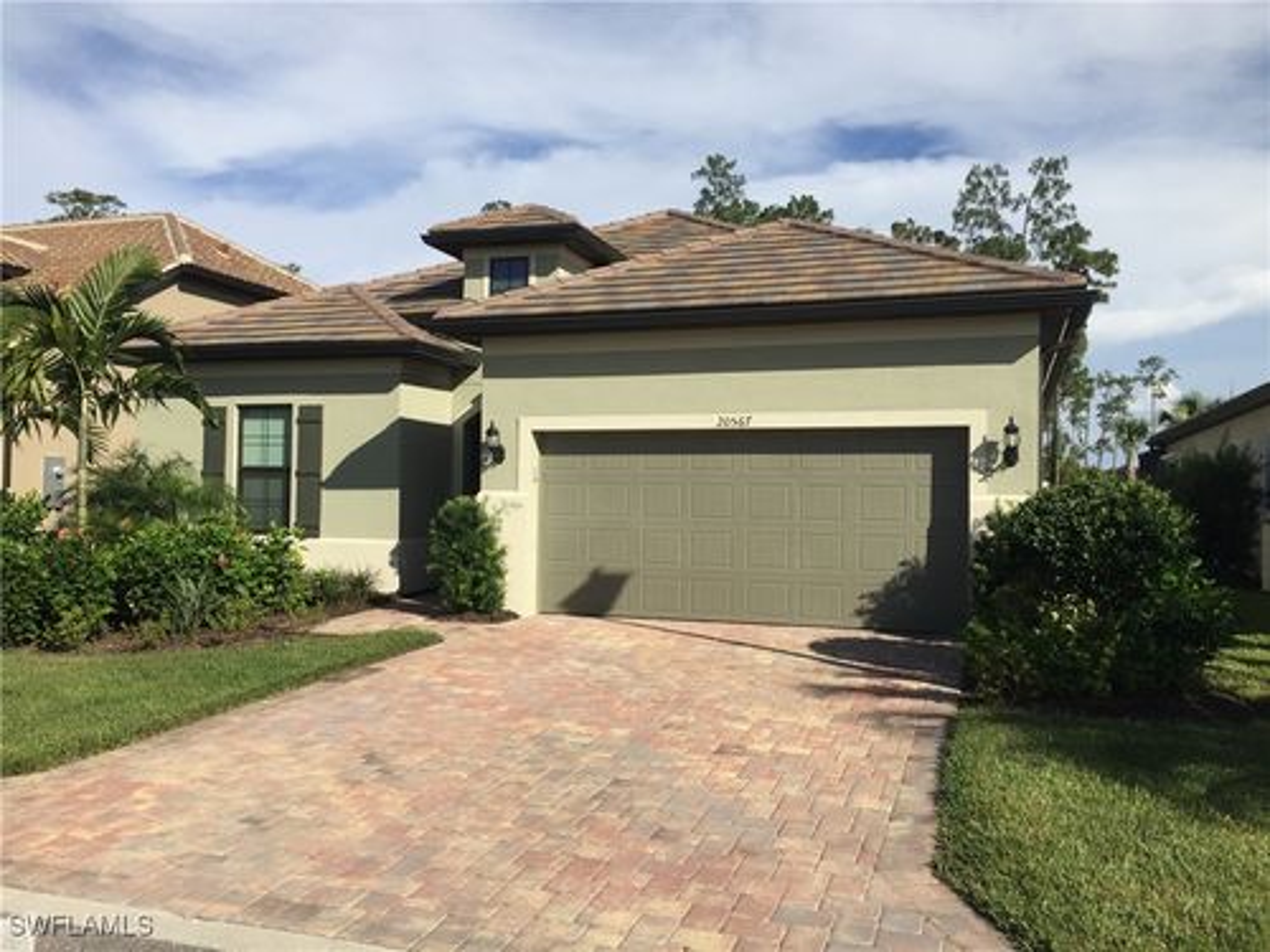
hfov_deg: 61.7
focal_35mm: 29
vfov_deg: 48.2
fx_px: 1064
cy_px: 476
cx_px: 635
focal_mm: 4.15
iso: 32
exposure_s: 1/2825
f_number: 2.2
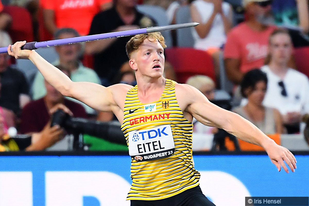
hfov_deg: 3.4
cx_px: 154
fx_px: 5150
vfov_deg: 2.3
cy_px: 103
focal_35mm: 600
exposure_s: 1/1000
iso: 2000
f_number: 4
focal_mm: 400
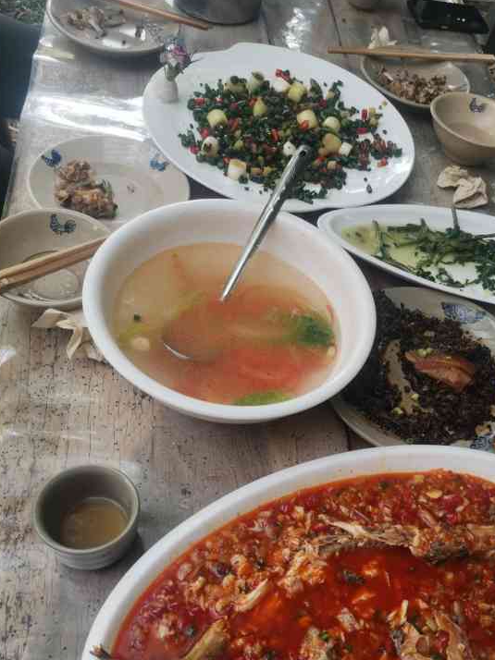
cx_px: 295
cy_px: 411
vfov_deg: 53.4
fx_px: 649
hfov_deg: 41.6
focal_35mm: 34
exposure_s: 1/100
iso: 50
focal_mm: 4.75
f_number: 1.8
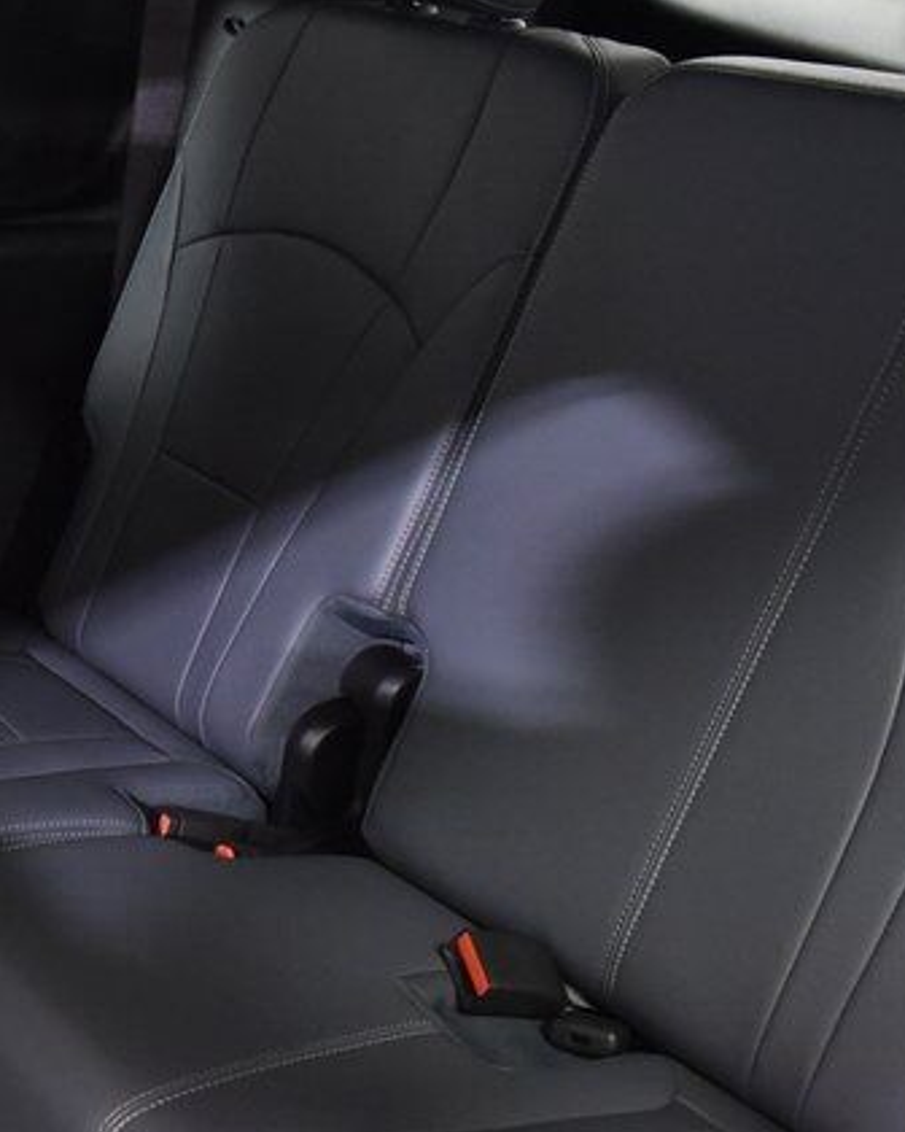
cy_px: 717
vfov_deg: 34.0
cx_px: -89
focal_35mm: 55
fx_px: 1841
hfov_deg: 25.6
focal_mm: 24
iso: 8000
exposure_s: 1/15
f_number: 4
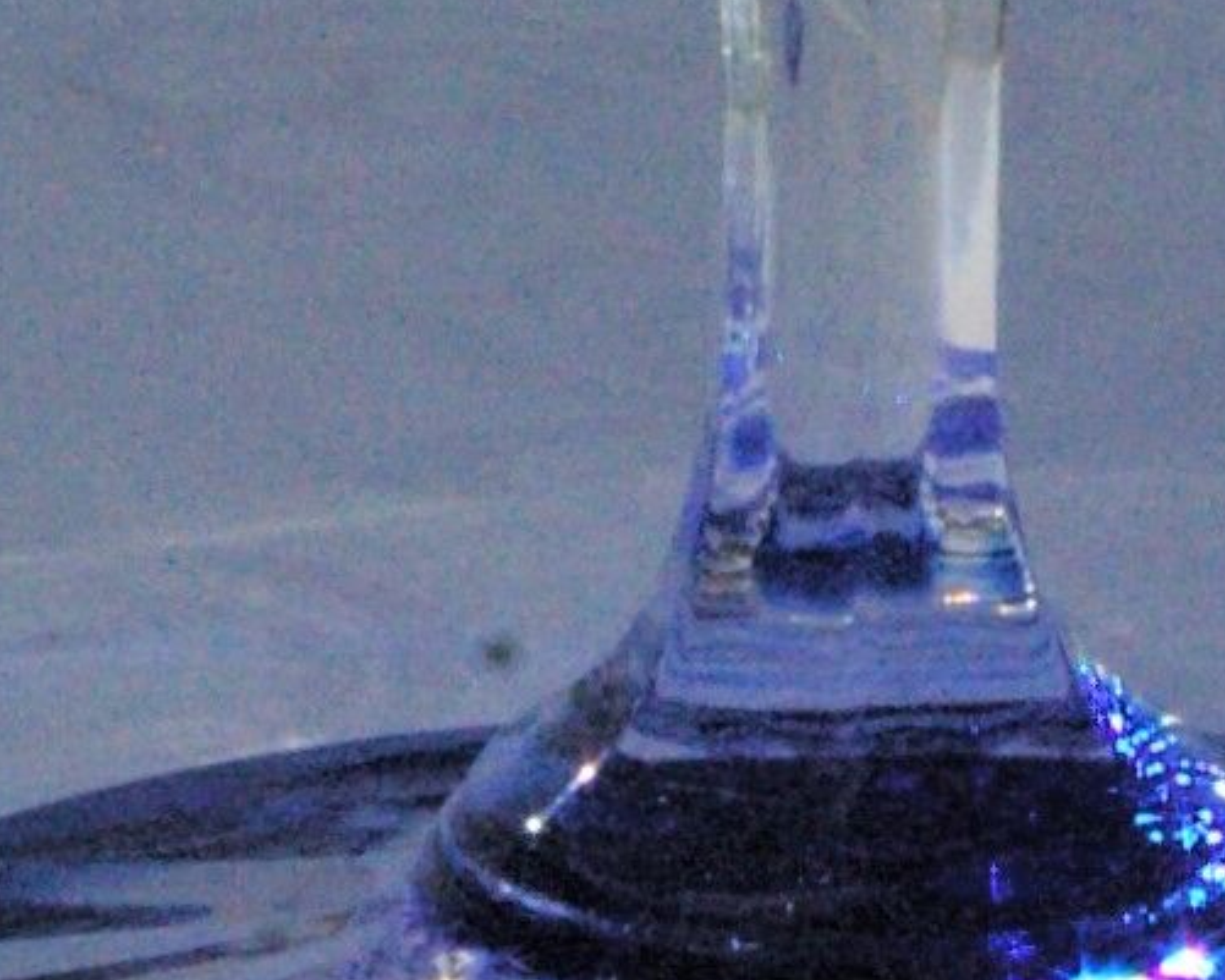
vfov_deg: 6.7
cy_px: -1634
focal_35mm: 214
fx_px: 7760
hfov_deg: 9.0
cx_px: 869
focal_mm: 26
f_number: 16
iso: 1600
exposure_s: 1/1000
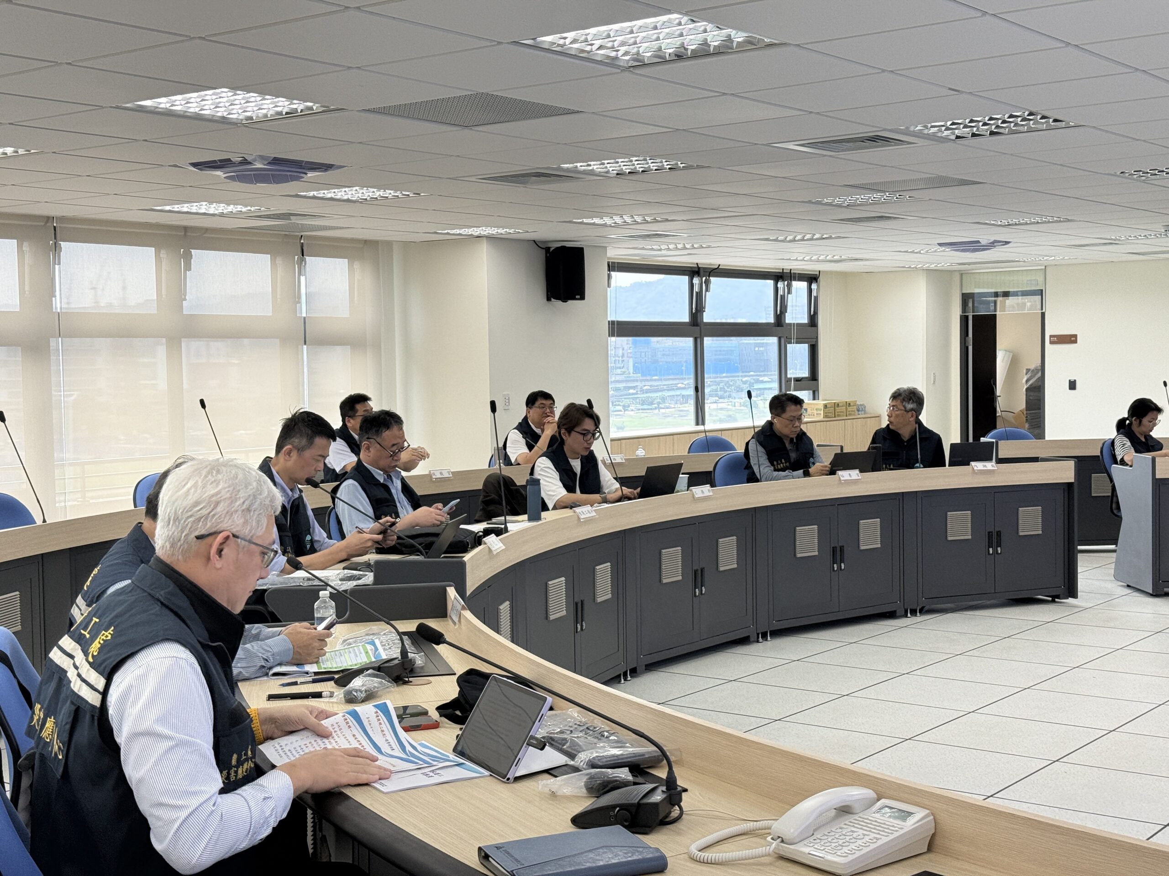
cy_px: 438
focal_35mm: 48
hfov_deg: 39.7
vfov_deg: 30.3
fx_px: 1621
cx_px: 584
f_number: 1.78
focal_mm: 6.76
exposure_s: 1/359
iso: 64
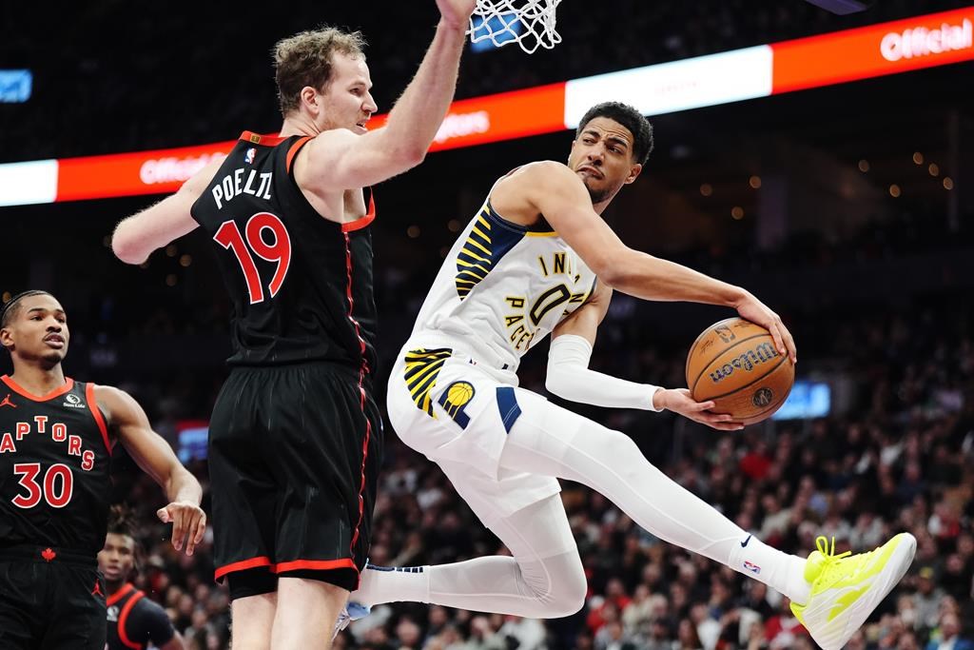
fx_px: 2706
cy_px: 325
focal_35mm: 100
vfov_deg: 13.7
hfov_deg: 20.4
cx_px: 487
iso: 4000
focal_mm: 100
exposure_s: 1/2000
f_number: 2.8
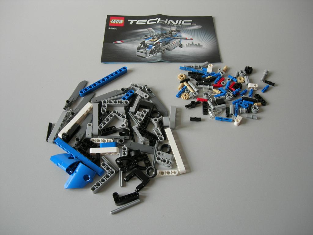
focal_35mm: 38
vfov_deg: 37.7
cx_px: 156
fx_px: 344
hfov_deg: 49.0
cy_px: 118
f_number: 2.8
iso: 64
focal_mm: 7.8
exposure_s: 1/4.6
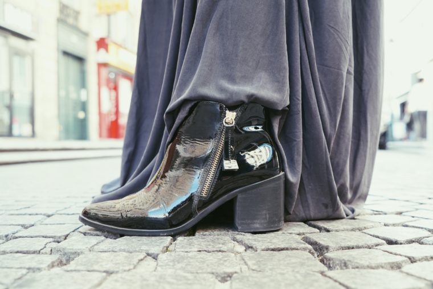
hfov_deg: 50.7
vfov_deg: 35.1
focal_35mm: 38
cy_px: 144
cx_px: 216
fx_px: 457
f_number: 5.6
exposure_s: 1/60
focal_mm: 38
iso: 400
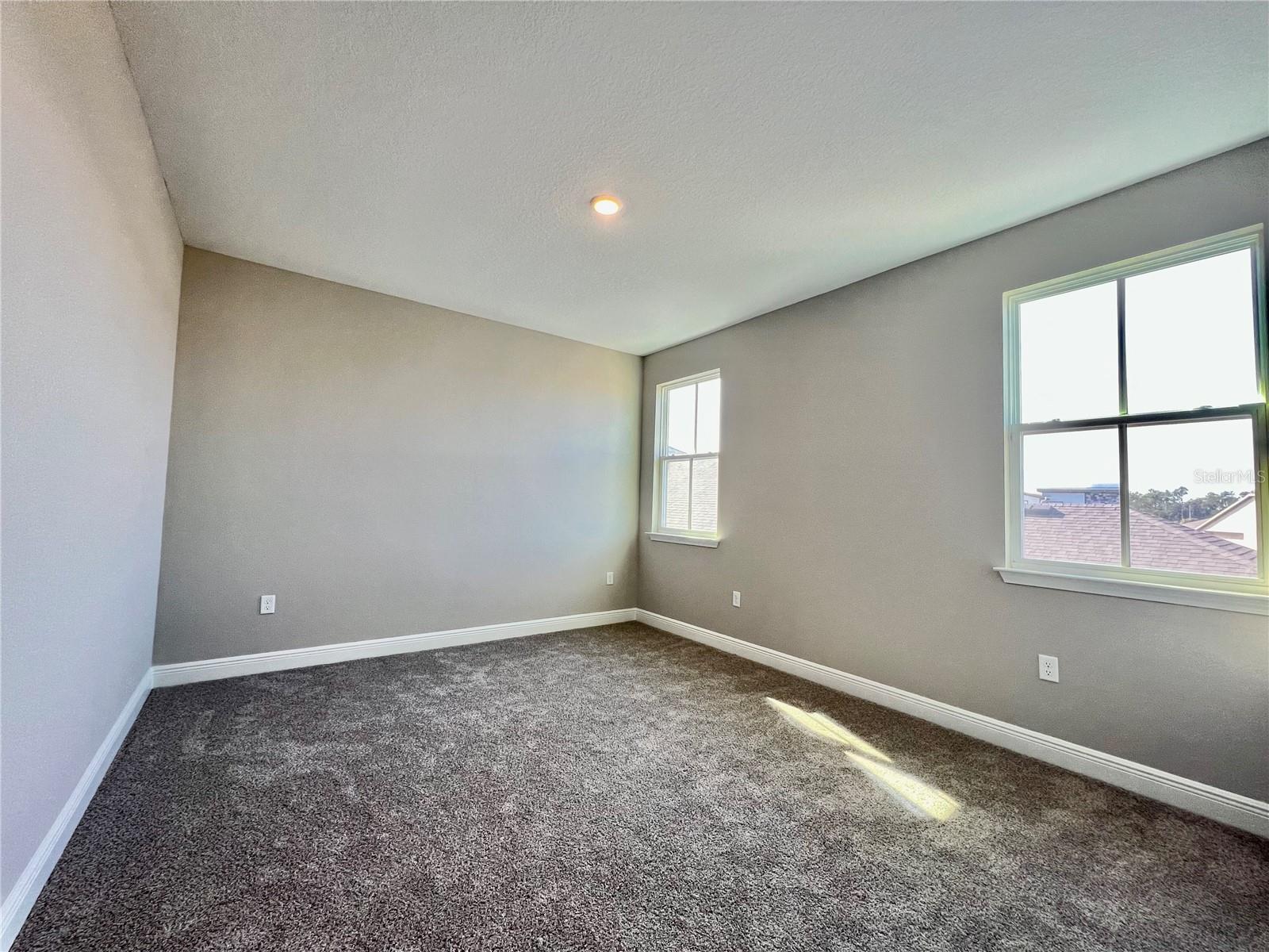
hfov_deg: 106.2
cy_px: 476
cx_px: 634
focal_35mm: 13
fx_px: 477
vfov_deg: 89.9
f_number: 1.8
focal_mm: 1.57
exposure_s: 1/120
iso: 160
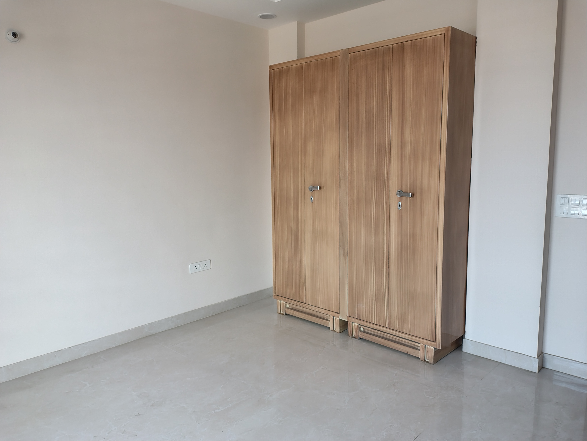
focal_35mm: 25
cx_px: 294
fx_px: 424
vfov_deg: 54.9
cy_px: 220
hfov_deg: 69.4
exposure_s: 1/50.1
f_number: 1.7
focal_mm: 4.71
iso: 225
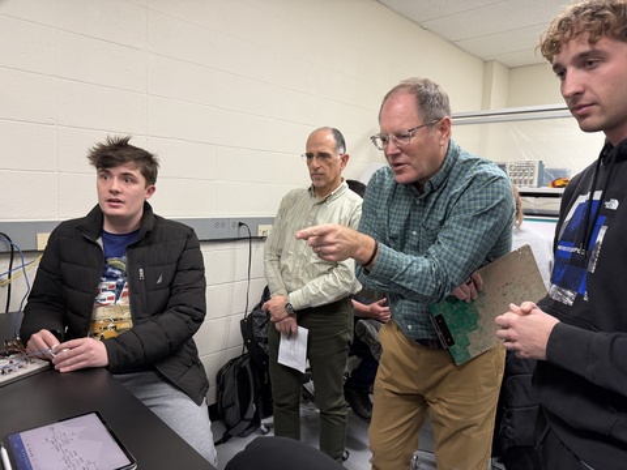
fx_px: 435
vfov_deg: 56.8
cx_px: 314
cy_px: 235
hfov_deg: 71.6
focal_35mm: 24
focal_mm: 6.76
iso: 160
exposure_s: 1/60
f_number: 1.78
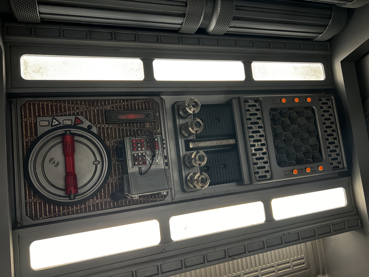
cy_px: 138
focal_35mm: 26
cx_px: 184
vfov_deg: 53.1
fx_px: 277
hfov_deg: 67.3
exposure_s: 1/121
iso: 125
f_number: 1.5
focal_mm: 5.7
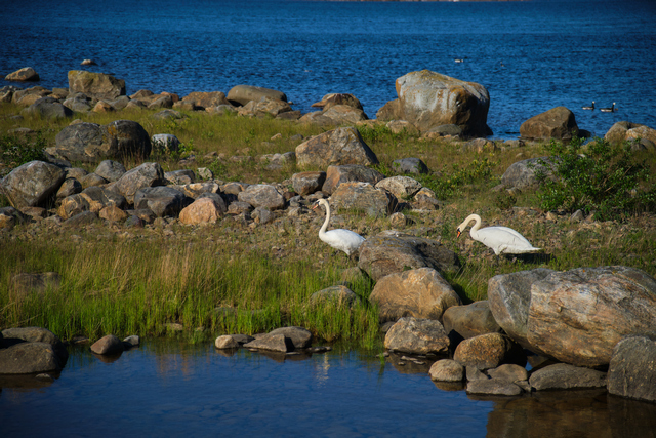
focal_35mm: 105
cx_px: 328
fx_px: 1914
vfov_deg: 13.0
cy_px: 219
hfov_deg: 19.5
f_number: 2.8
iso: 160
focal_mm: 70
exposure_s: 1/4000
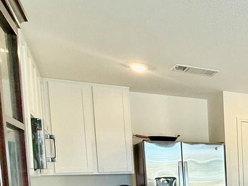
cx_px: 374
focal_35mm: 49
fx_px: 351
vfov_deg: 27.8
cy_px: 191
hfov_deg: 27.1
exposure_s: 1/120
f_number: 2.2
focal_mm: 2.22
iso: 160
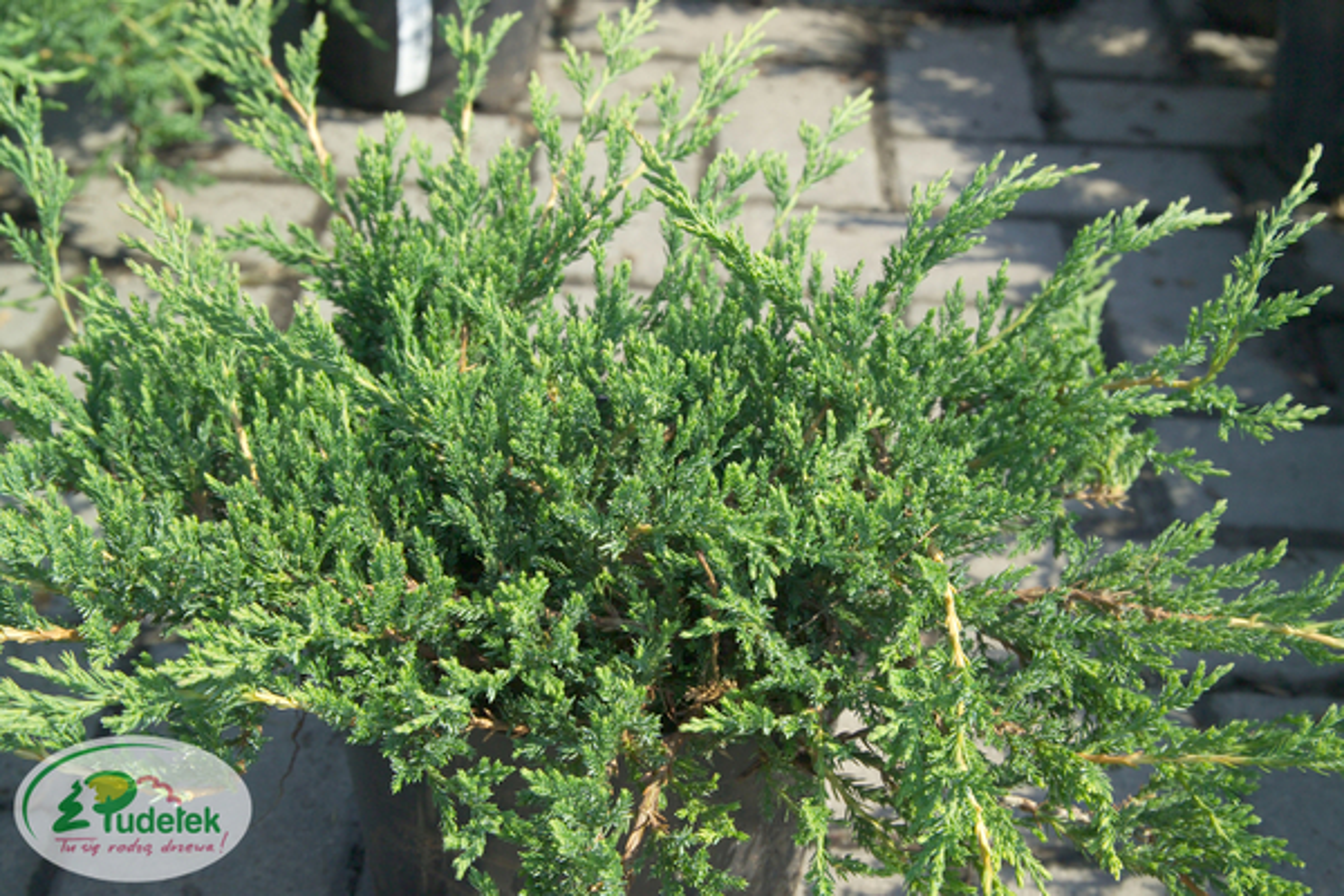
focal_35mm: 60
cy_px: 448
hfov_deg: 33.4
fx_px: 2240
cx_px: 672
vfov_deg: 22.6
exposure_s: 1/90
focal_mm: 60
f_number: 11
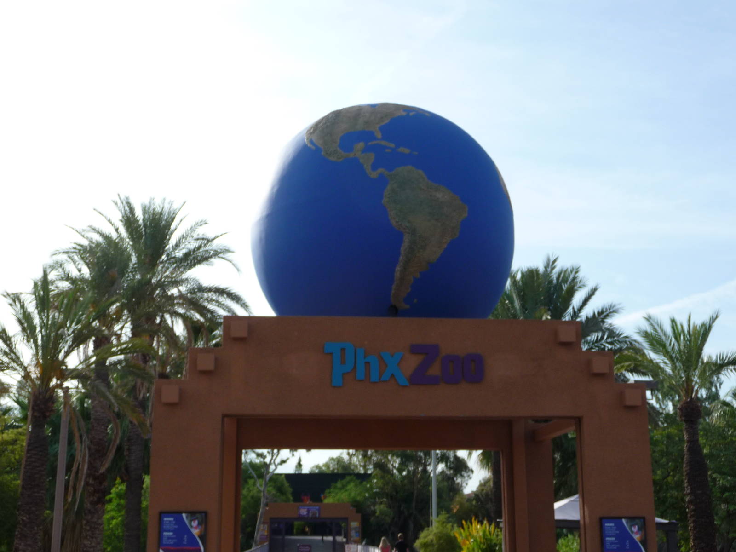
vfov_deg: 30.3
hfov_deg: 39.7
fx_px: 1021
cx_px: 368
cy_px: 276
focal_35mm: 48
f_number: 4.2
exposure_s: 1/640
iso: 100
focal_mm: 8
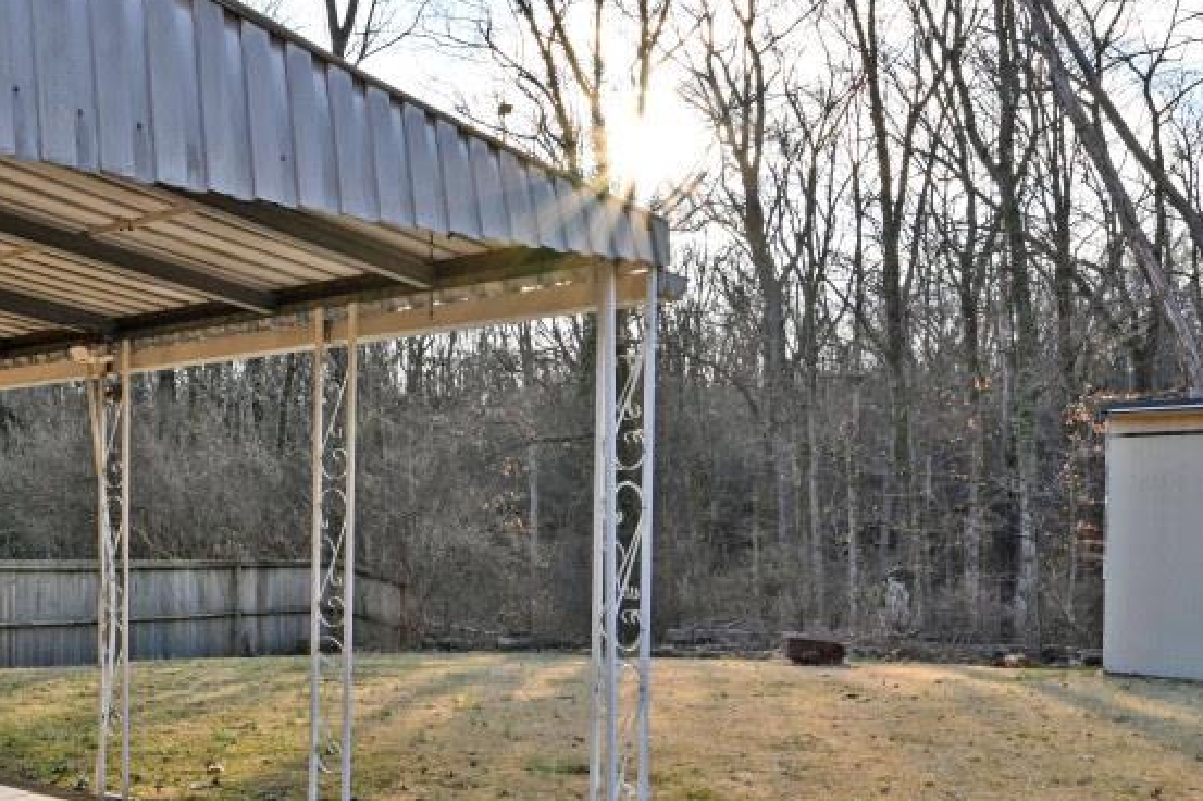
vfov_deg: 34.8
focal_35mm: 38
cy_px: 518
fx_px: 1269
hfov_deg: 48.1
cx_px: 255
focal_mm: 14
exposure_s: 1/125
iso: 220
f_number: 10
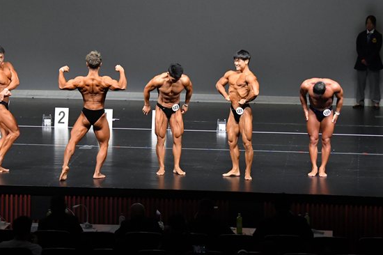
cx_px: 144
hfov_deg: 11.5
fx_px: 1903
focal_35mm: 179
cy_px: 79
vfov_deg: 7.7
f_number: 5.6
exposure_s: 1/400
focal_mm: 85
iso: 5000
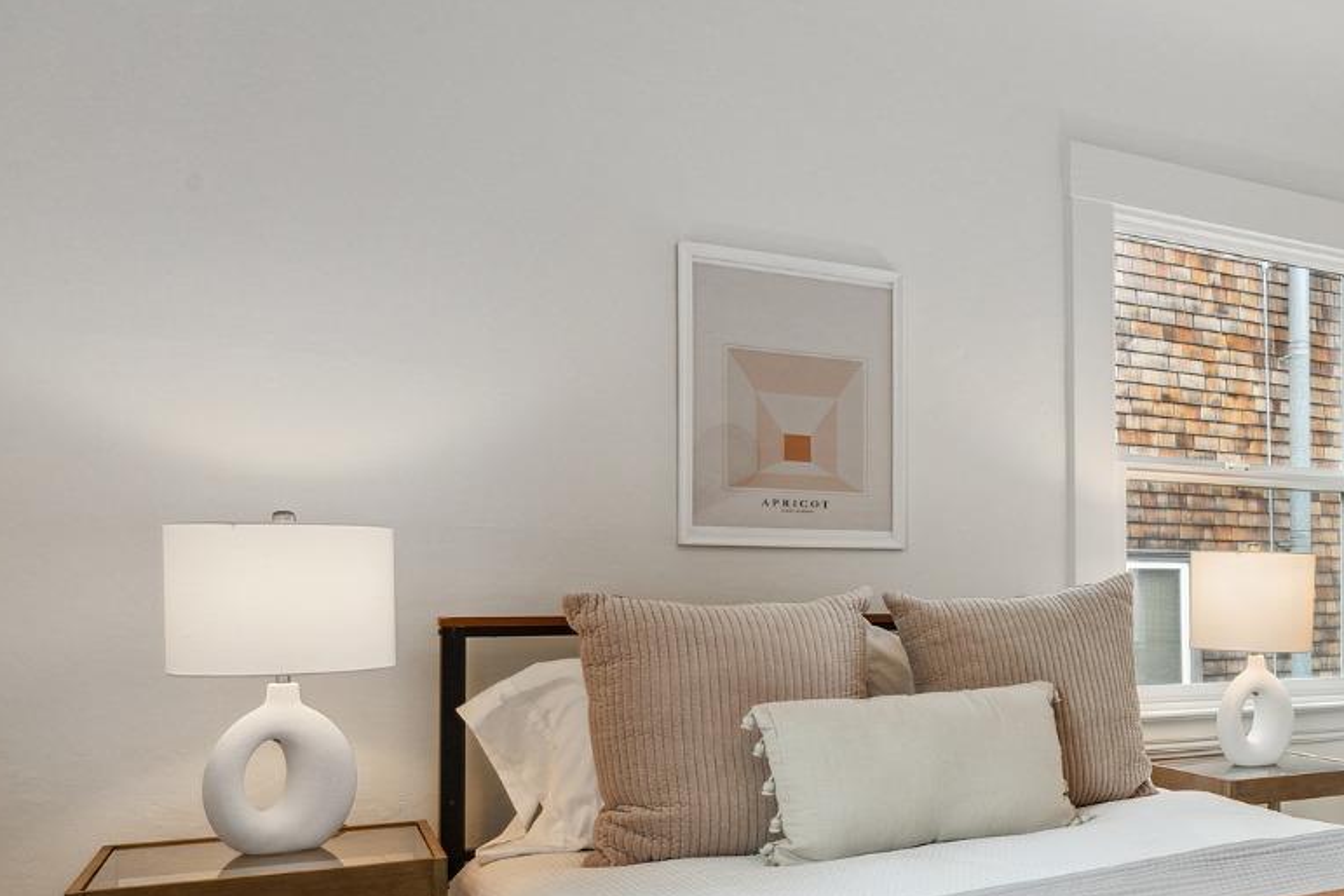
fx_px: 1307
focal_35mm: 35
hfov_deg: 47.0
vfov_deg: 37.6
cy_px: 574
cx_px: 1288
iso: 400
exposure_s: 1/10
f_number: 10
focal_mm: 18
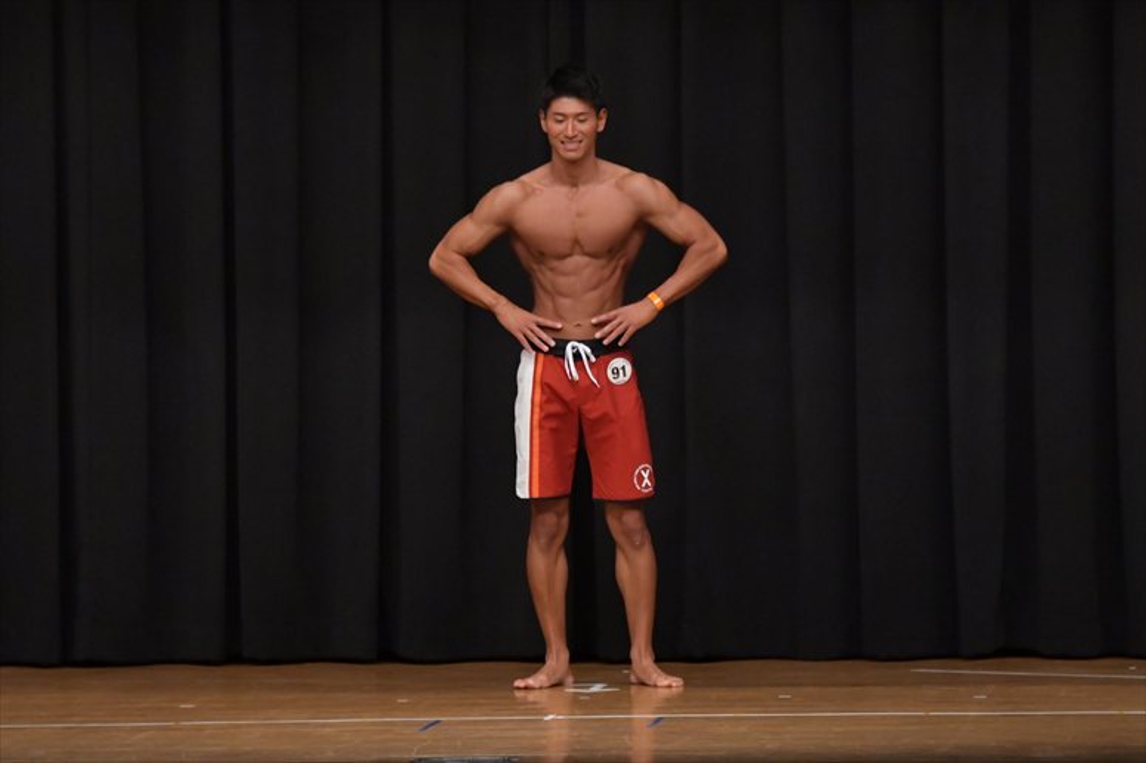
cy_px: 382
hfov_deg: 8.6
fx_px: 7636
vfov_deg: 5.7
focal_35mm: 240
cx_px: 573
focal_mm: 160
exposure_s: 1/400
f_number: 5.6
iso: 6400
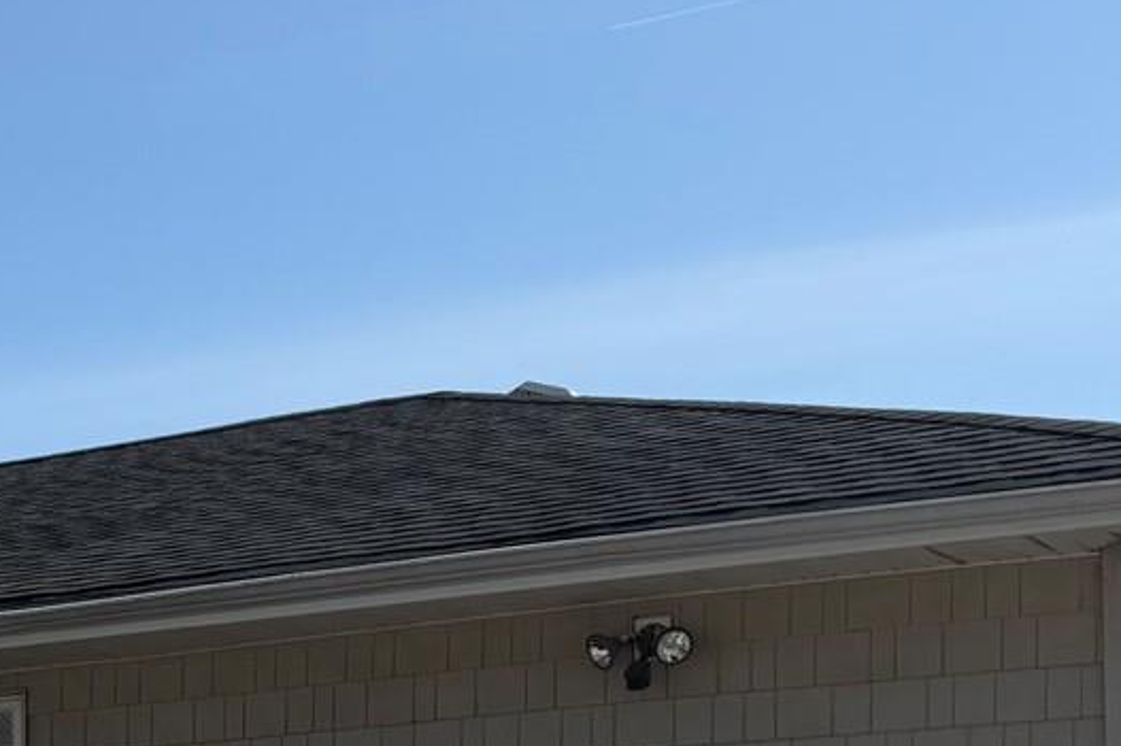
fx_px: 3019
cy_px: 1078
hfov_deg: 19.3
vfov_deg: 13.4
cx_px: -355
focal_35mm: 97
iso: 80
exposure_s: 1/6173
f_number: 1.78
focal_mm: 6.76
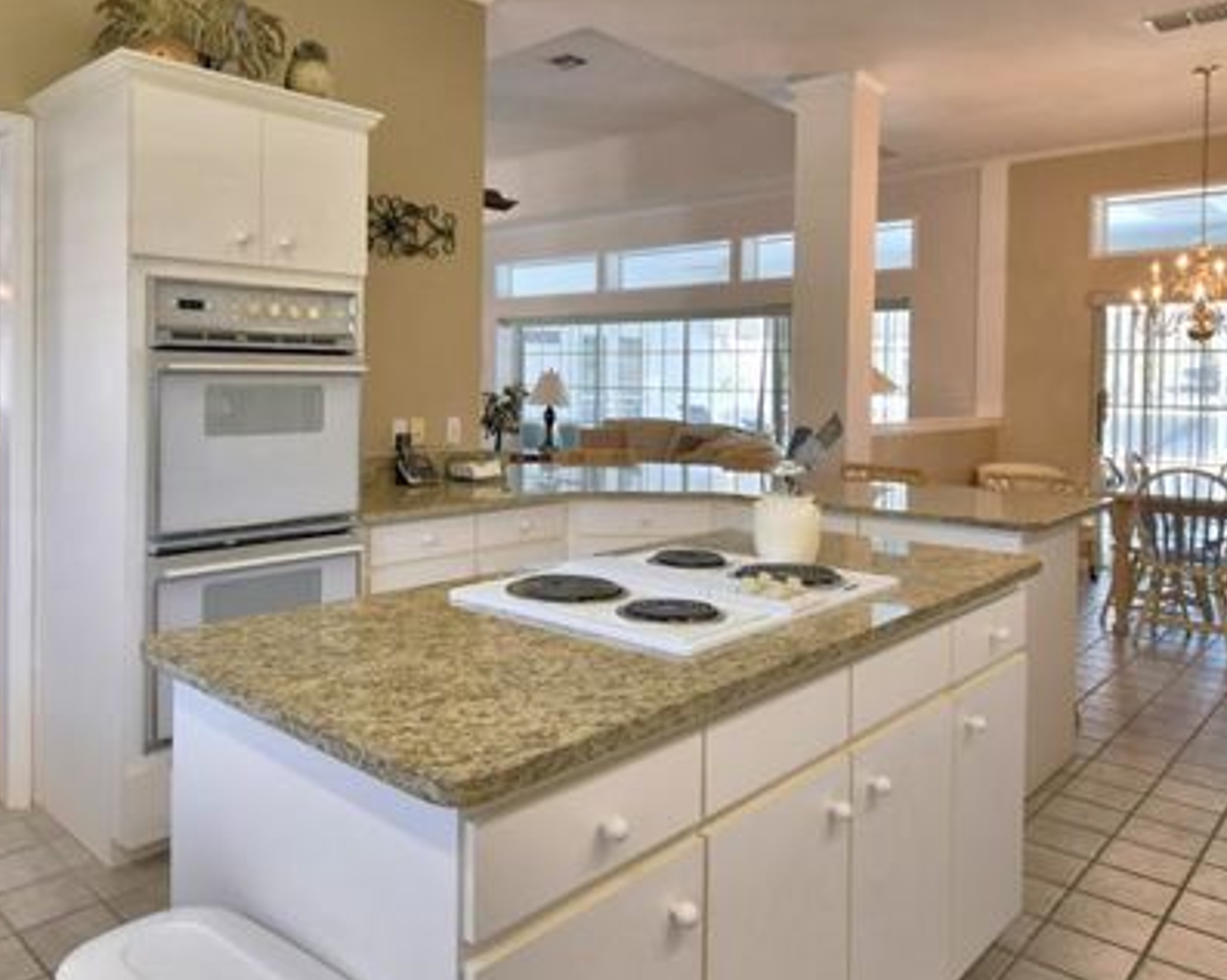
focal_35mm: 25
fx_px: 907
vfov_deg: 56.4
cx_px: 496
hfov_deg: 67.5
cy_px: 400
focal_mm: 10
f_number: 4.5
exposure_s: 1/125
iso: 320
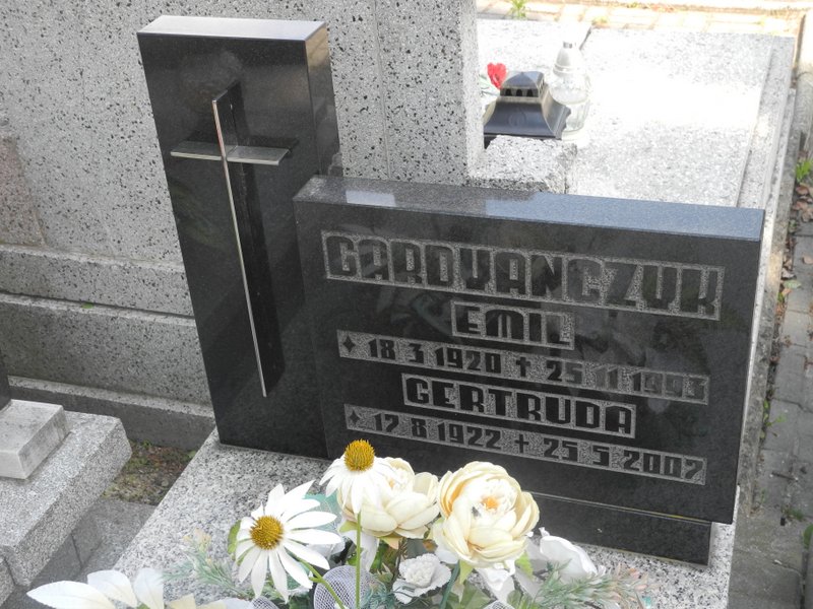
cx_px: 406
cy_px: 304
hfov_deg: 38.2
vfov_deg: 29.1
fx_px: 1174
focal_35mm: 50
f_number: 3.5
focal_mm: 10.7
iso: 100
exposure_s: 1/200
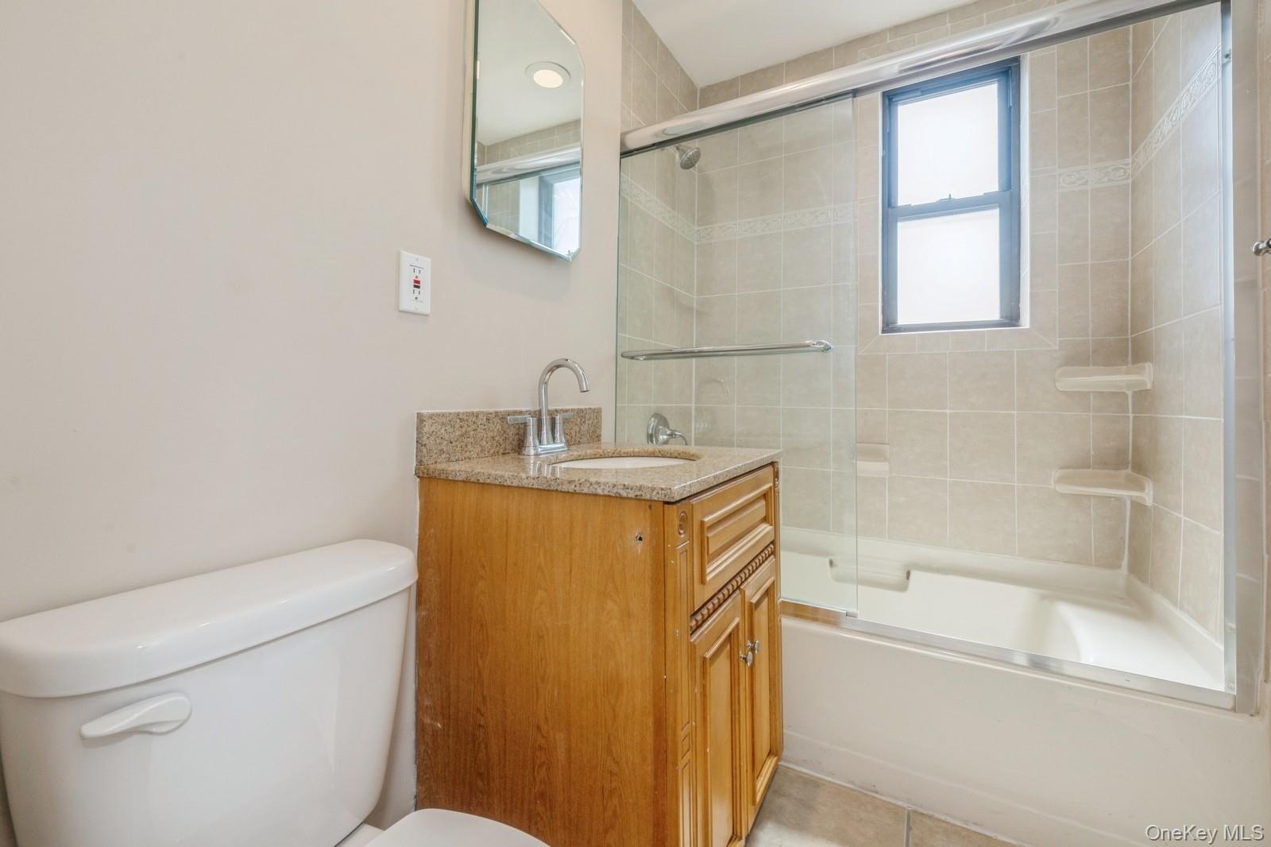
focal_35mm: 14
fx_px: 494
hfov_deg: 104.3
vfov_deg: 81.2
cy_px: 424
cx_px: 636
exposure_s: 1/60
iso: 400
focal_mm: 14
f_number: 11
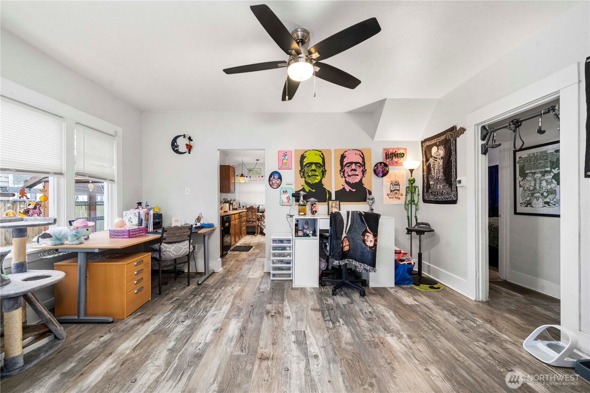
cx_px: 295
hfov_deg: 108.3
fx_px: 213
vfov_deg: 85.4
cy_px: 196
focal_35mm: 13
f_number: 7.1
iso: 1000
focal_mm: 13
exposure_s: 1/60
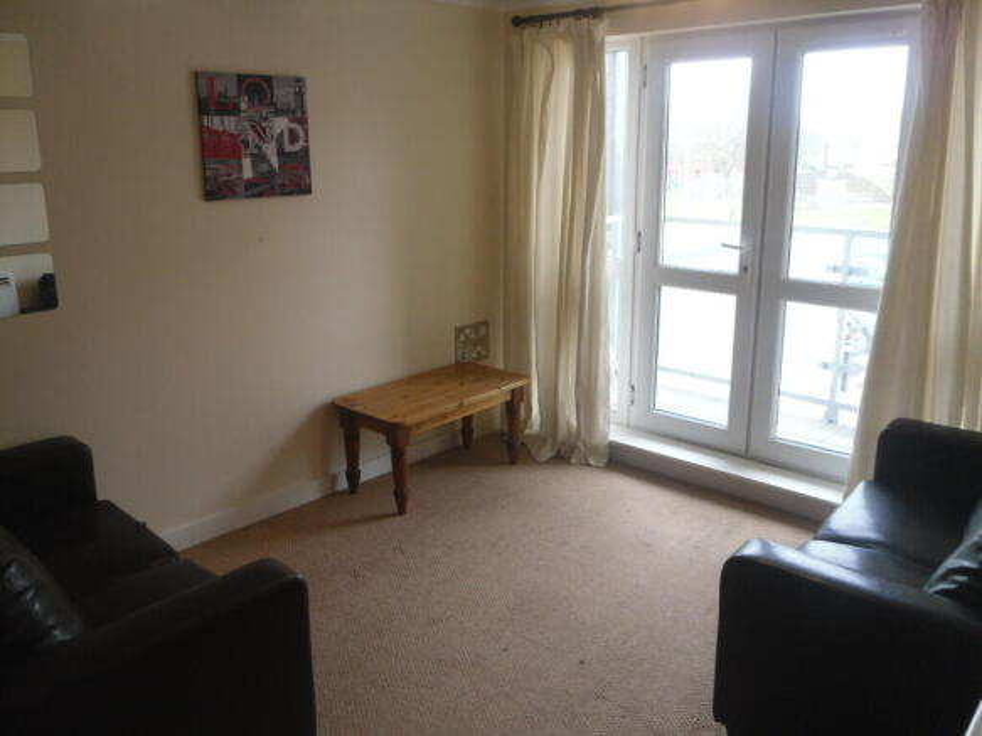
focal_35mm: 28
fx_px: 794
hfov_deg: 63.5
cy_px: 368
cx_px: 491
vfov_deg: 49.7
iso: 100
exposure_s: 1/28
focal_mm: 5.1
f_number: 3.4
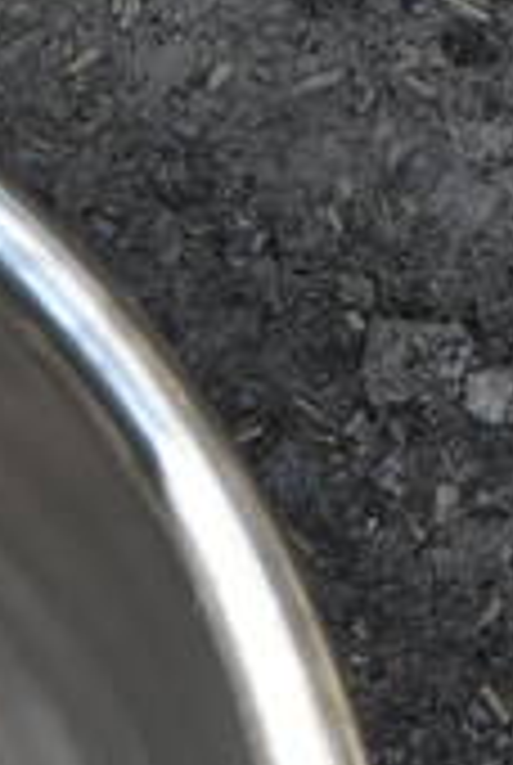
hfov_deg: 8.6
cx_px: -747
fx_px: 3087
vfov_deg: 13.4
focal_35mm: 145
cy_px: 1091
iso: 100
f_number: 7.1
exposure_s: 1/200
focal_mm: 18
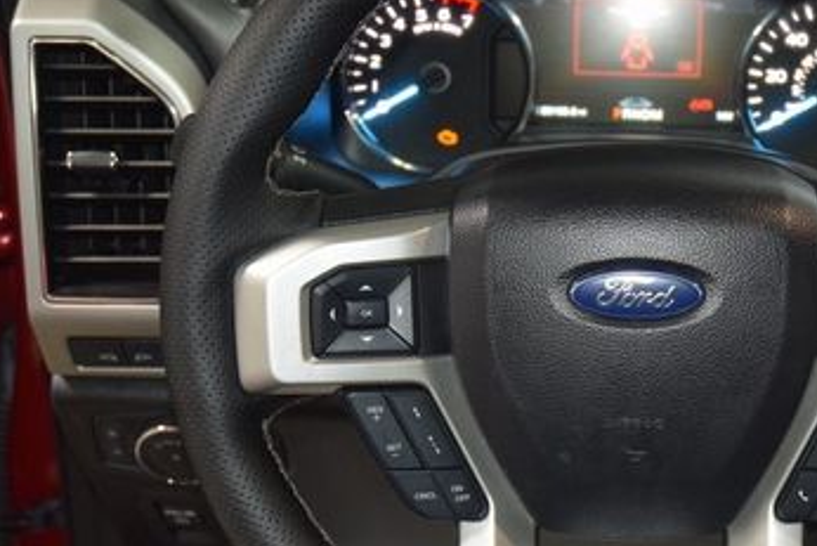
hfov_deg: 26.6
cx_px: 640
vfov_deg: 18.2
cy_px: 297
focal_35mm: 75
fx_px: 1701
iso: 1800
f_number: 3.8
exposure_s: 1/60
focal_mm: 27
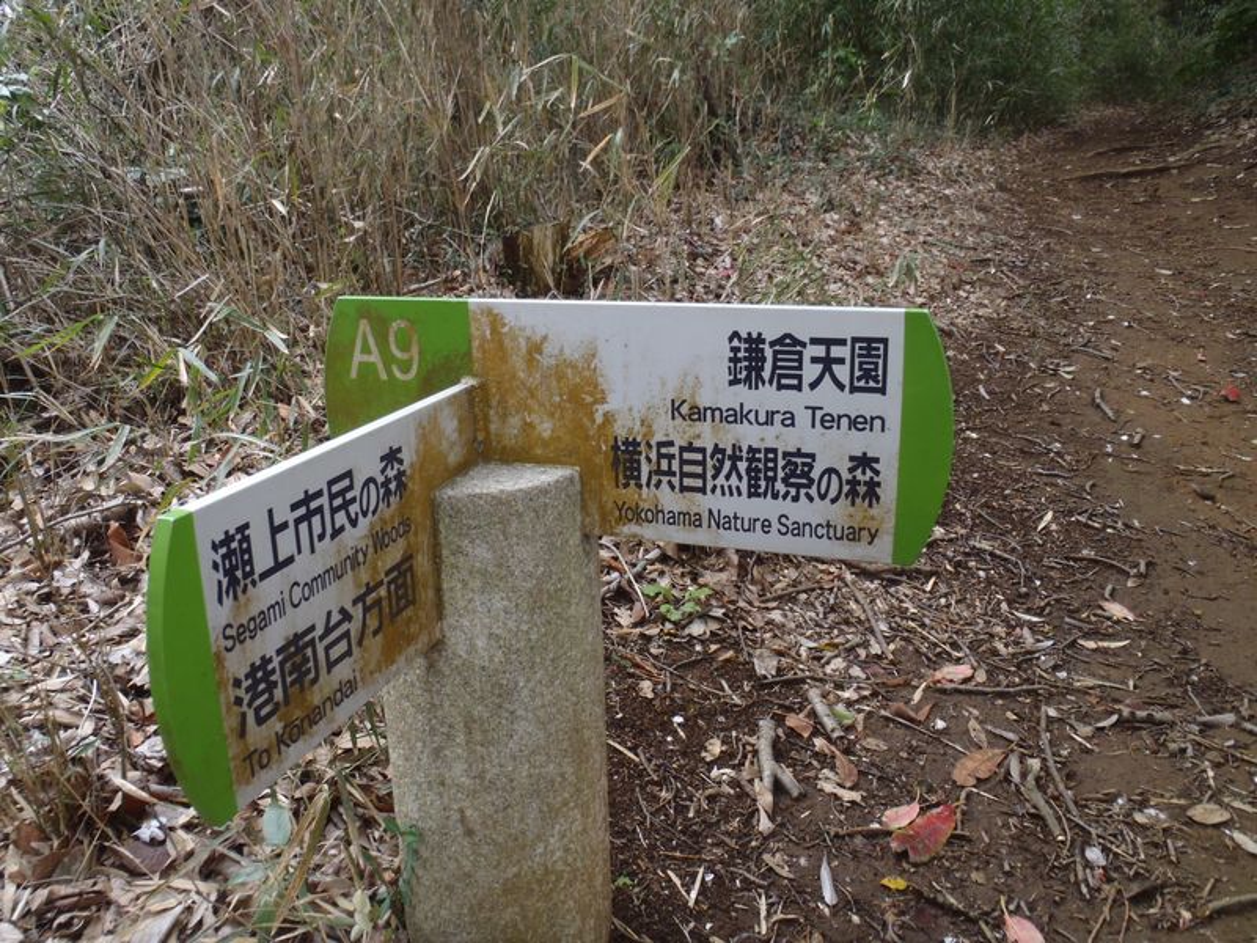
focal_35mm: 28
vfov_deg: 49.7
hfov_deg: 63.4
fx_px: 1017
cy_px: 472
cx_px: 628
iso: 80
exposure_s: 1/30
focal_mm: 5
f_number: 3.9
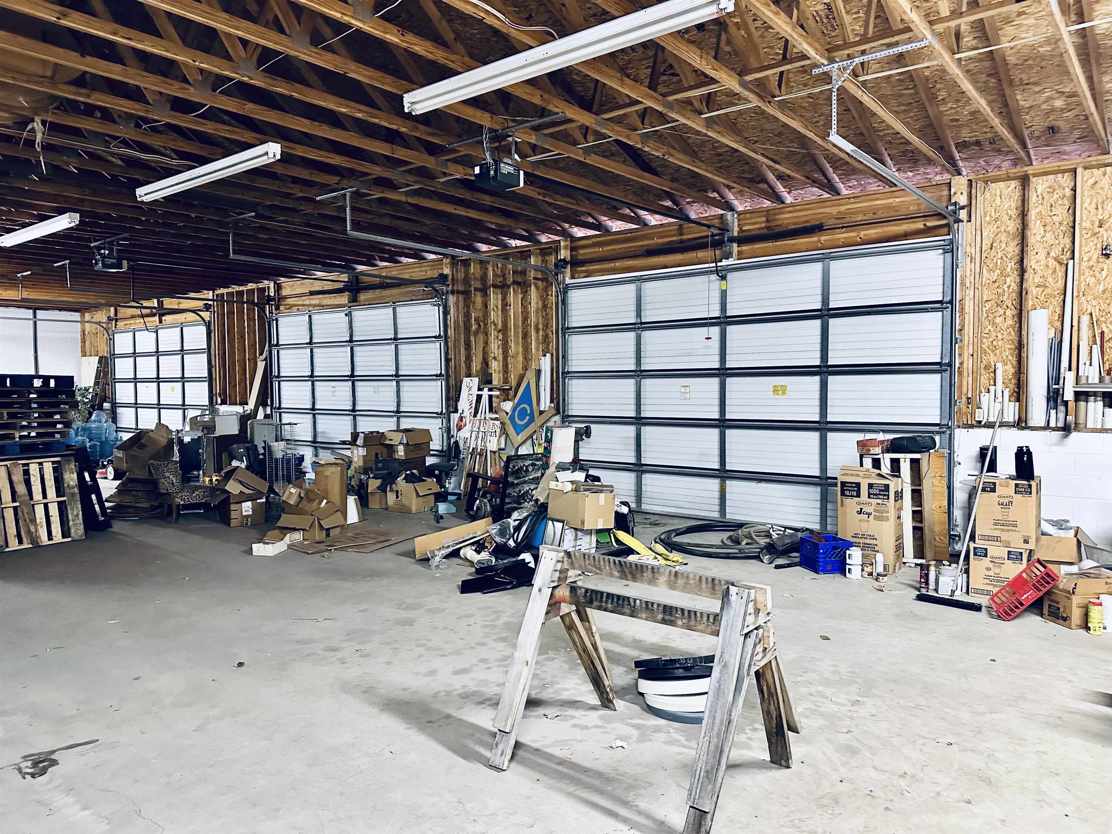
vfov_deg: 56.8
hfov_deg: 71.6
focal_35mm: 24
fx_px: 771
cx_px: 556
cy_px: 417
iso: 640
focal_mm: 6.86
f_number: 1.78
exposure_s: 1/40
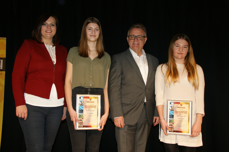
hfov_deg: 53.2
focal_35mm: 36
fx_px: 229
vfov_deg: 36.8
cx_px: 114
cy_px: 76
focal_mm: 24
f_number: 5.6
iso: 400
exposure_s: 1/60
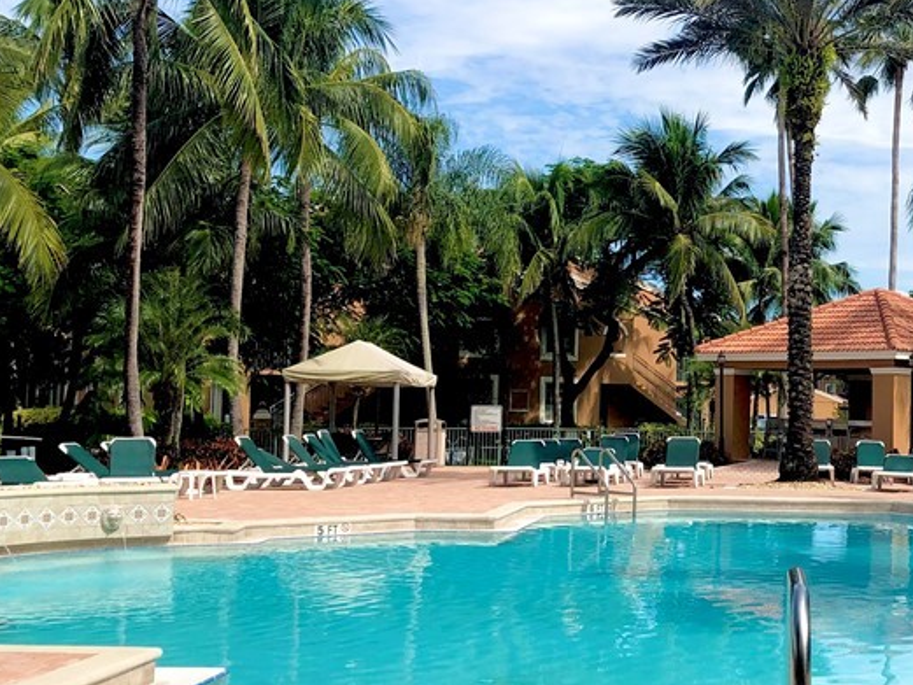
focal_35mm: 55
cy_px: 350
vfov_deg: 26.6
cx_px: 806
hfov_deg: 33.3
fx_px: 1451
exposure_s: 1/2024
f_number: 1.8
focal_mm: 3.99
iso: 20
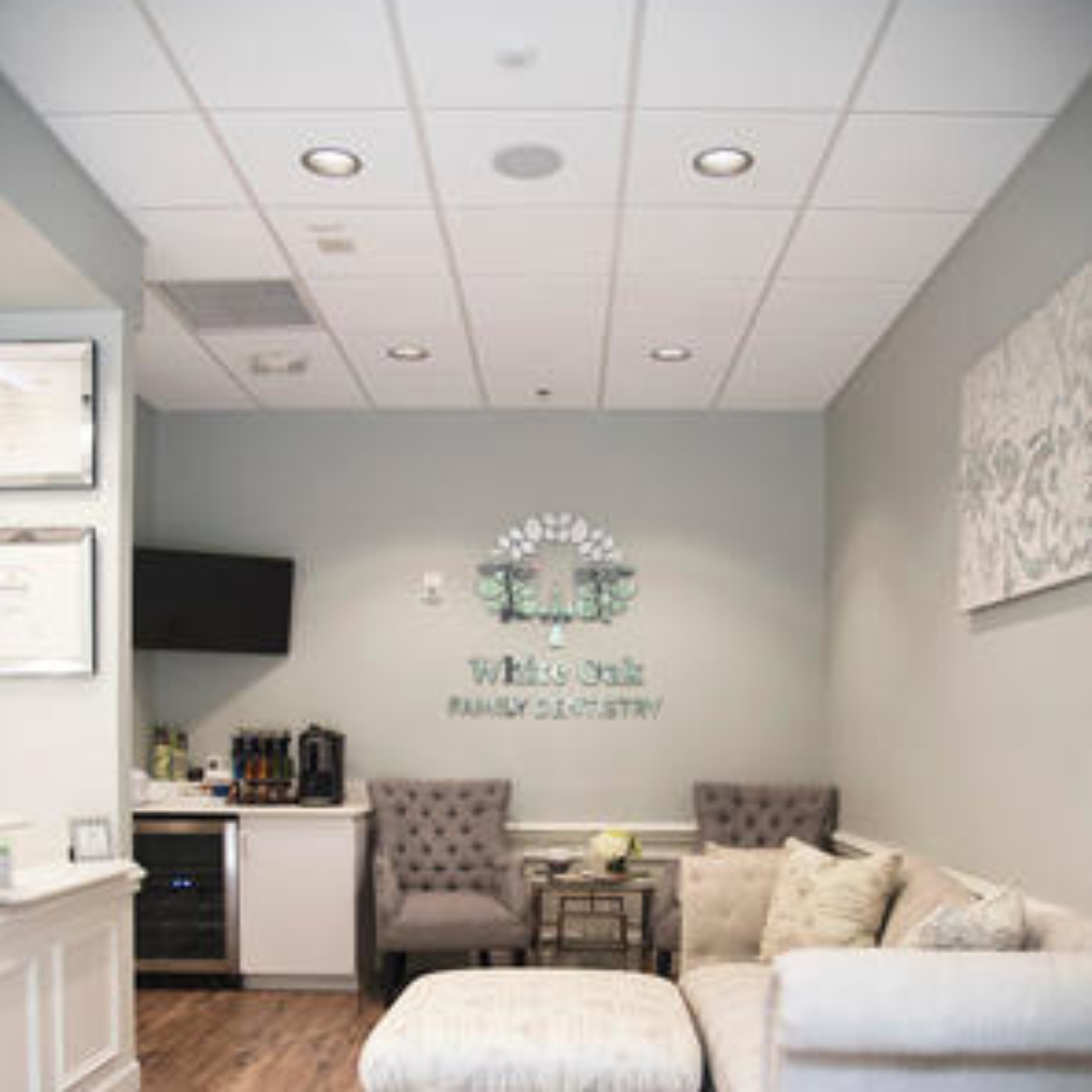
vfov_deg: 50.9
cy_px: 782
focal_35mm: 31
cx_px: 546
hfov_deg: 52.5
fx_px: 1106
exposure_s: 1/60
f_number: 4
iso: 400
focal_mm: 24
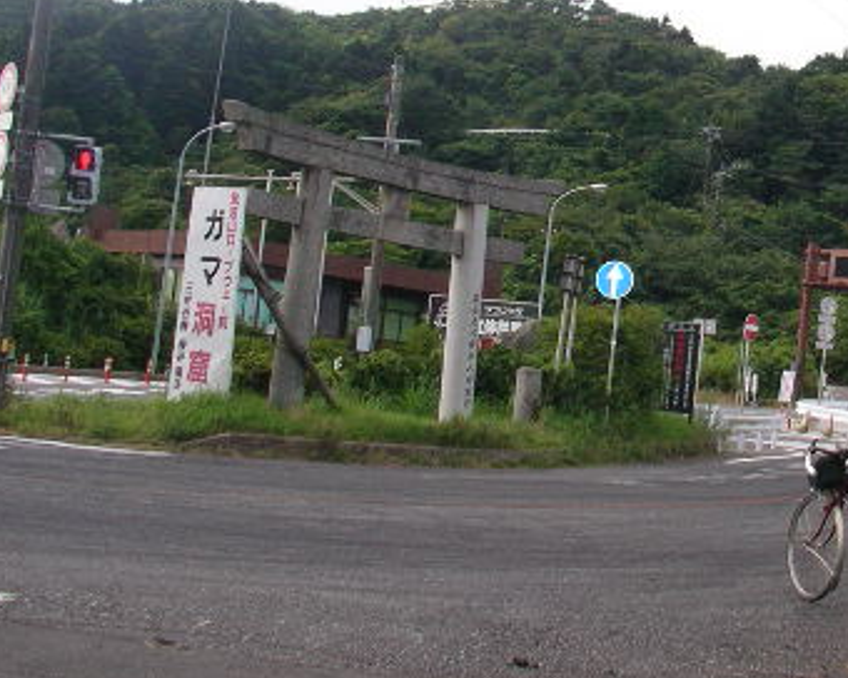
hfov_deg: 27.6
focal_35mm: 68
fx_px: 1707
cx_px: 624
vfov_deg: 22.5
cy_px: 309
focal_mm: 5.7
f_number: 2.8
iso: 64
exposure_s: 1/320
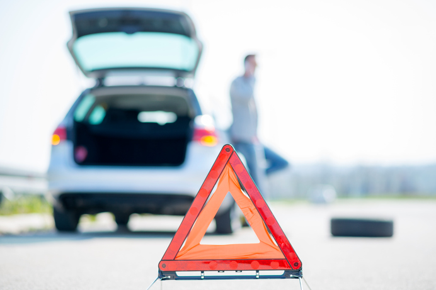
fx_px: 1078
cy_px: 146
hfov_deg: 22.9
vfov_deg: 15.4
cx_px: 224
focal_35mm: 89
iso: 100
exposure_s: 1/1250
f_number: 2.2
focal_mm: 85
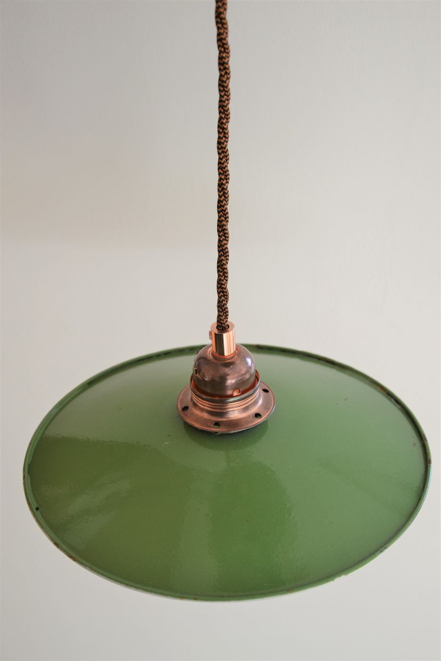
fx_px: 1323
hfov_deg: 18.9
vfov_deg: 28.1
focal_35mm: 72
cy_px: 330
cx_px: 220
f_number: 5.6
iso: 320
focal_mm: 48
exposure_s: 1/125
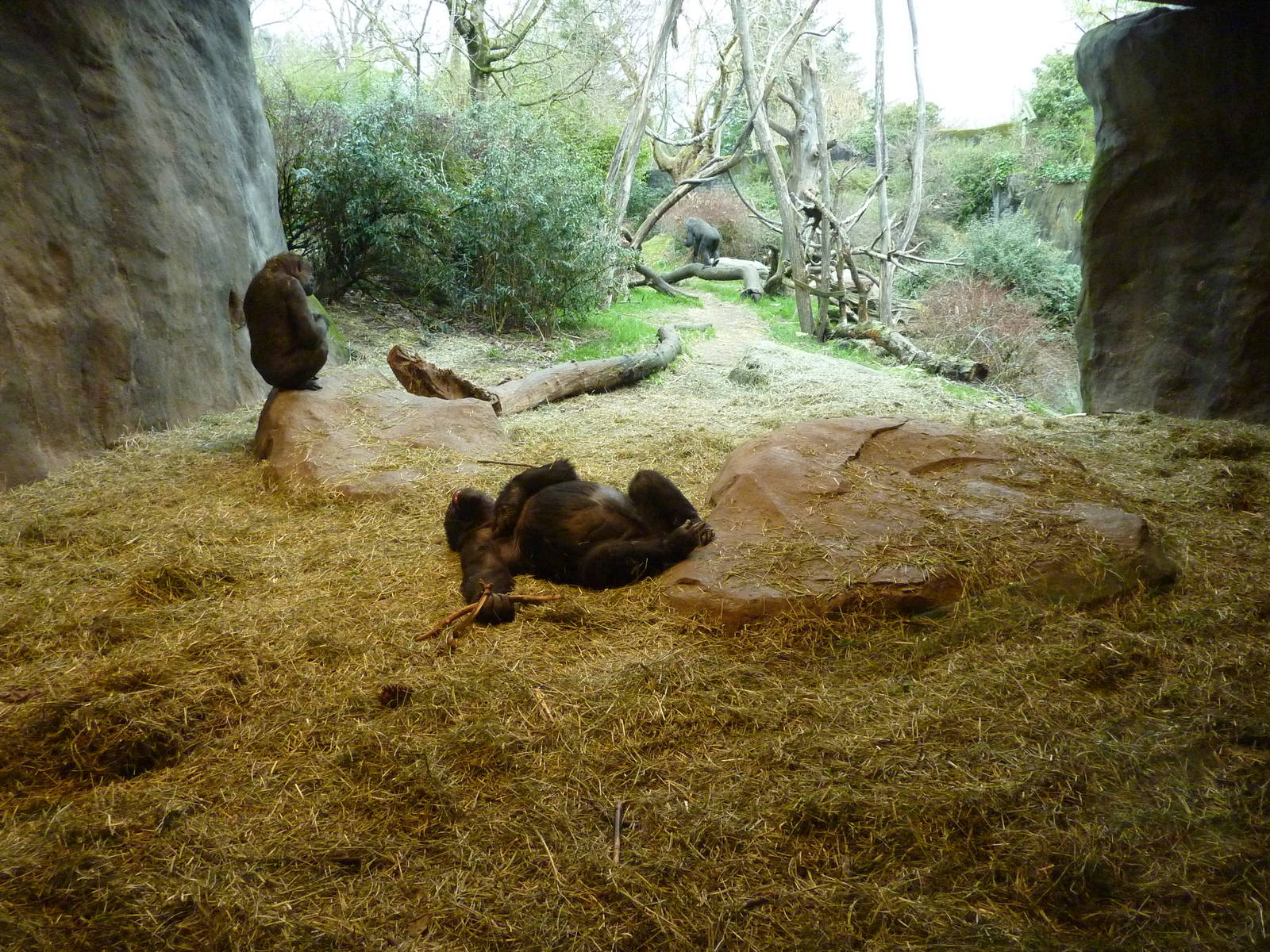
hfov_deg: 69.4
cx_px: 635
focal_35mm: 25
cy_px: 476
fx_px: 917
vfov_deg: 54.9
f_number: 3.3
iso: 400
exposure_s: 1/80
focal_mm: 4.1
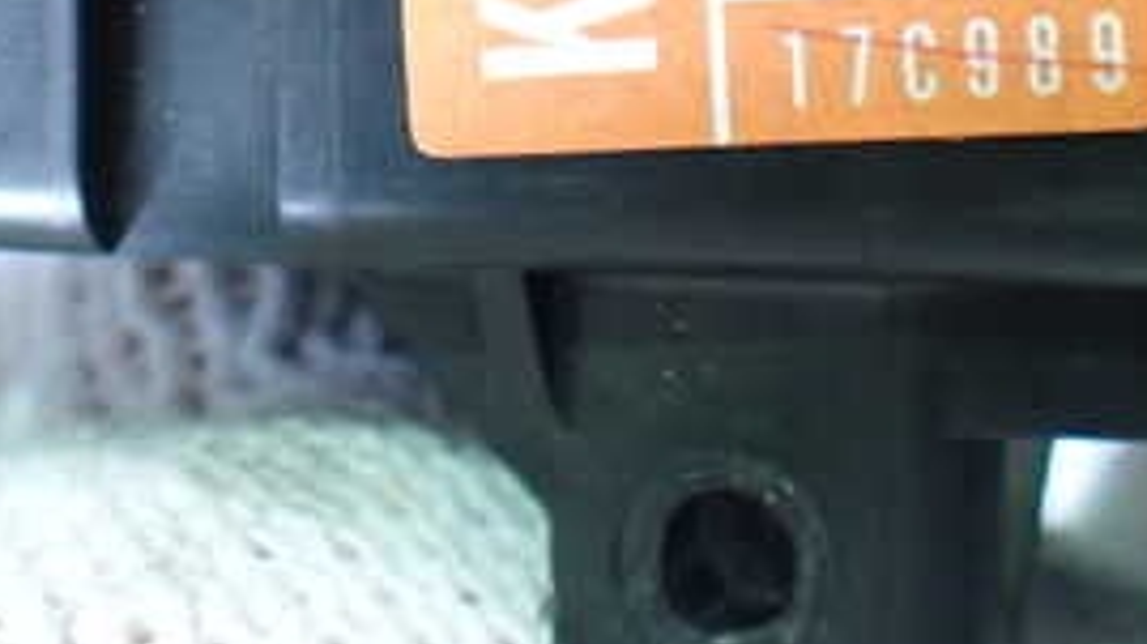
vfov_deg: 15.9
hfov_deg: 28.8
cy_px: -102
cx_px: 776
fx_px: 2219
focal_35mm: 73
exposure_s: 1/40
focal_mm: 5.4
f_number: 2.3
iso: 800
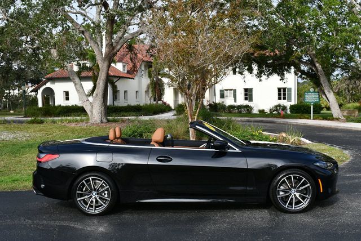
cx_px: 180
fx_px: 462
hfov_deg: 42.7
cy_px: 120
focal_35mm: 46
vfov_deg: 29.3
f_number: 8
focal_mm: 23
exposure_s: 1/250
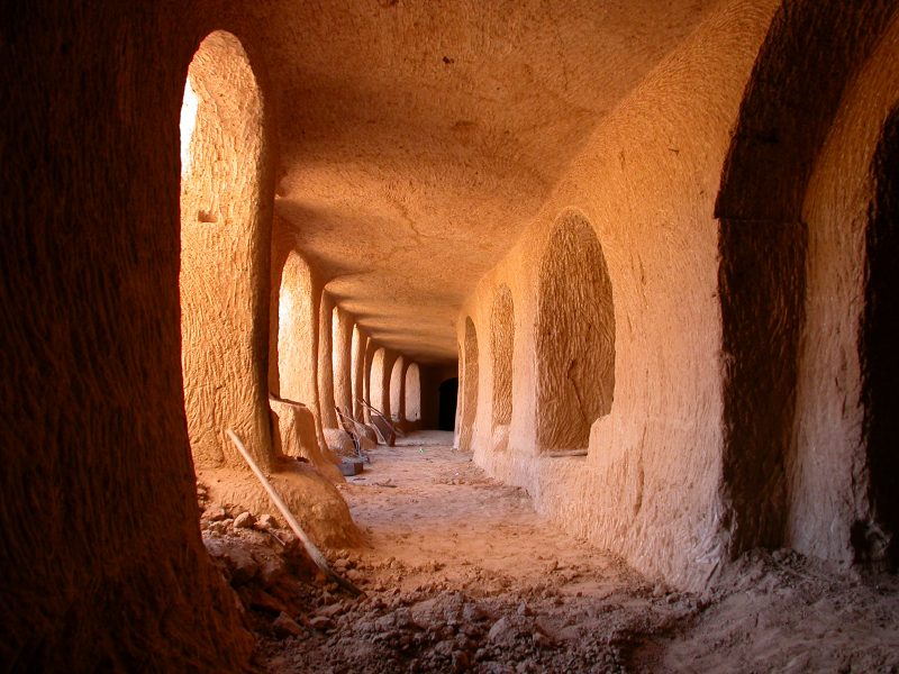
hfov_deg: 49.0
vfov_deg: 37.7
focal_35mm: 38
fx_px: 987
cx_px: 450
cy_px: 337
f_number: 3
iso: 100
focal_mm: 7.85
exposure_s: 1/60.4
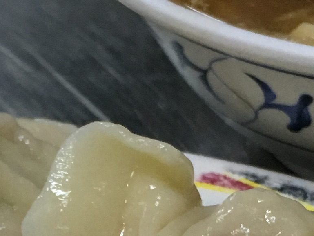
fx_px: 1379
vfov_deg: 9.4
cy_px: 390
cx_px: 189
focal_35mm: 152
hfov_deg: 13.0
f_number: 2.2
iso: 100
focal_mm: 4.15
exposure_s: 1/30
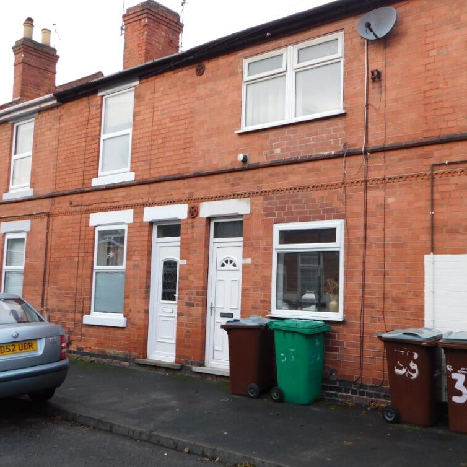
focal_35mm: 36
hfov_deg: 45.7
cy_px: 237
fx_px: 549
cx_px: 287
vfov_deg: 46.0
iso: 125
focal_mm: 5.3
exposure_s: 1/80
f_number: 3.2
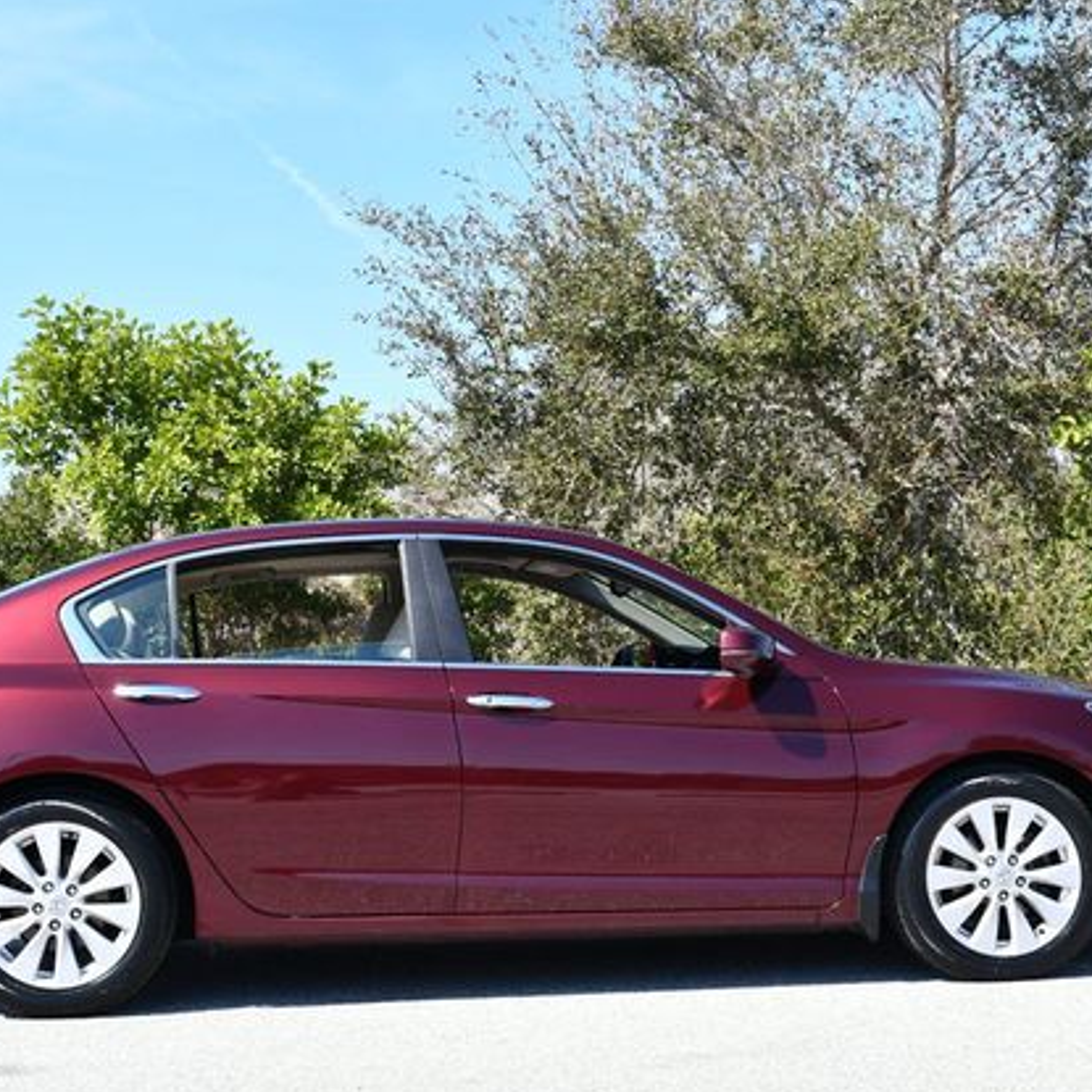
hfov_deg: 27.3
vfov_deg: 27.3
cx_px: 487
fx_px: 2248
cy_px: 555
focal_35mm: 63
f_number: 8
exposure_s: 1/250
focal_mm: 24
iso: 200
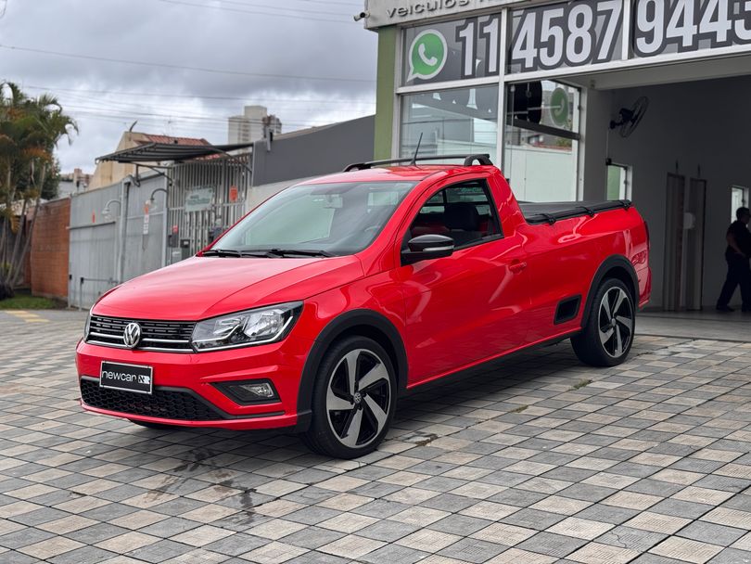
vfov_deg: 30.3
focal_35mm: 48
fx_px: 1042
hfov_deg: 39.6
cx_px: 376
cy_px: 282
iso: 64
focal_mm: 6.76
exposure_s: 1/1339
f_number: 1.78
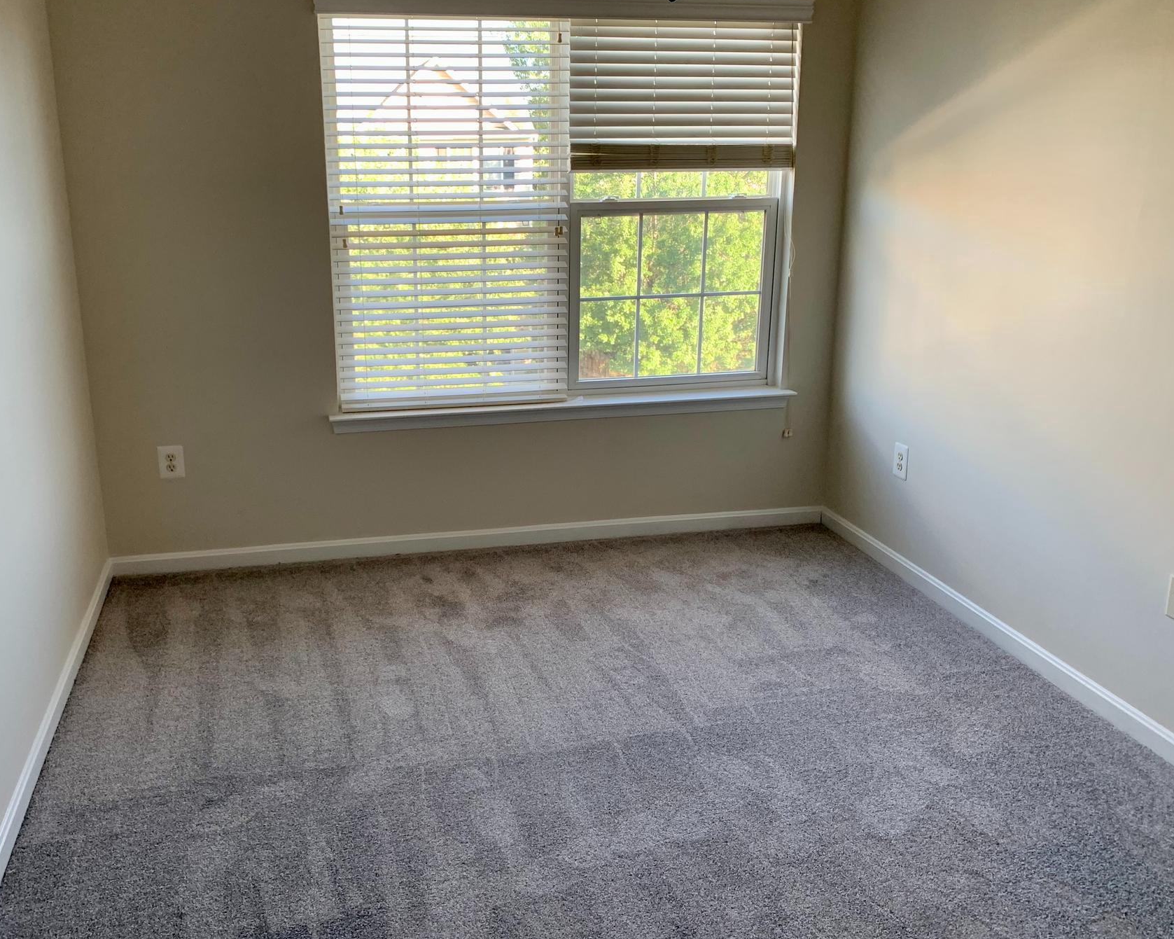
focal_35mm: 31
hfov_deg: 57.0
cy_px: 440
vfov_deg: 47.1
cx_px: 520
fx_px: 1077
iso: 80
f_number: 1.8
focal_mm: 4.25
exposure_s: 1/121
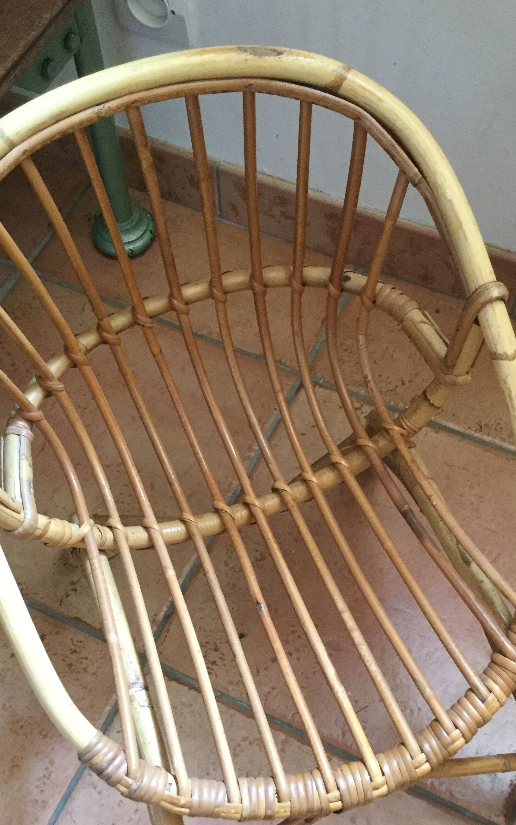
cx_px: 247
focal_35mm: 42
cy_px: 495
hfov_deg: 30.5
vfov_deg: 46.9
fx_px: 945
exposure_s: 1/33
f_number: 2.4
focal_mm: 3.3
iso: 200
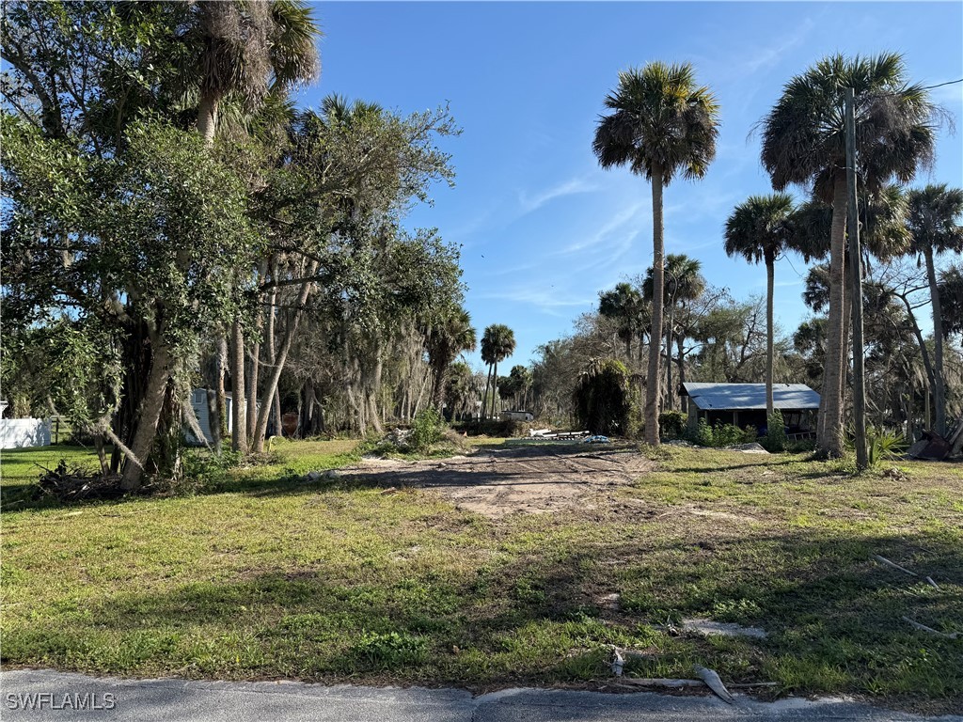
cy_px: 361
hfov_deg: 71.6
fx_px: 668
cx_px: 482
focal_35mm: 24
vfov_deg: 56.8
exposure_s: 1/4167
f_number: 1.78
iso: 80
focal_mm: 6.76
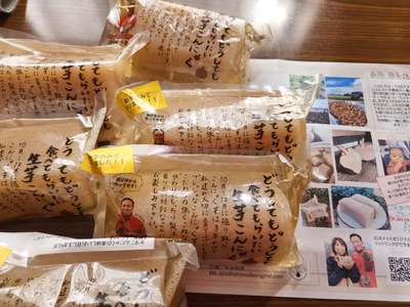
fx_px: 272
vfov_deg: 58.9
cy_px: 154
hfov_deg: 73.9
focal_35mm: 23
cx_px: 205
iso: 32
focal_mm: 5.4
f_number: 1.8
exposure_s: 1/180
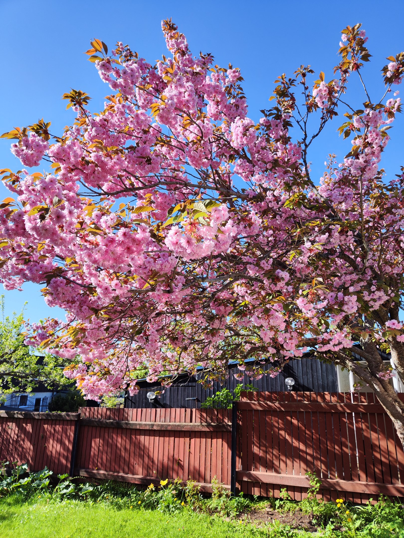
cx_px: 202
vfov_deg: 71.6
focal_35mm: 24
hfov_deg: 56.8
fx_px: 373
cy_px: 269
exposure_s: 1/1800
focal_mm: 5.59
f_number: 1.88
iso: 50
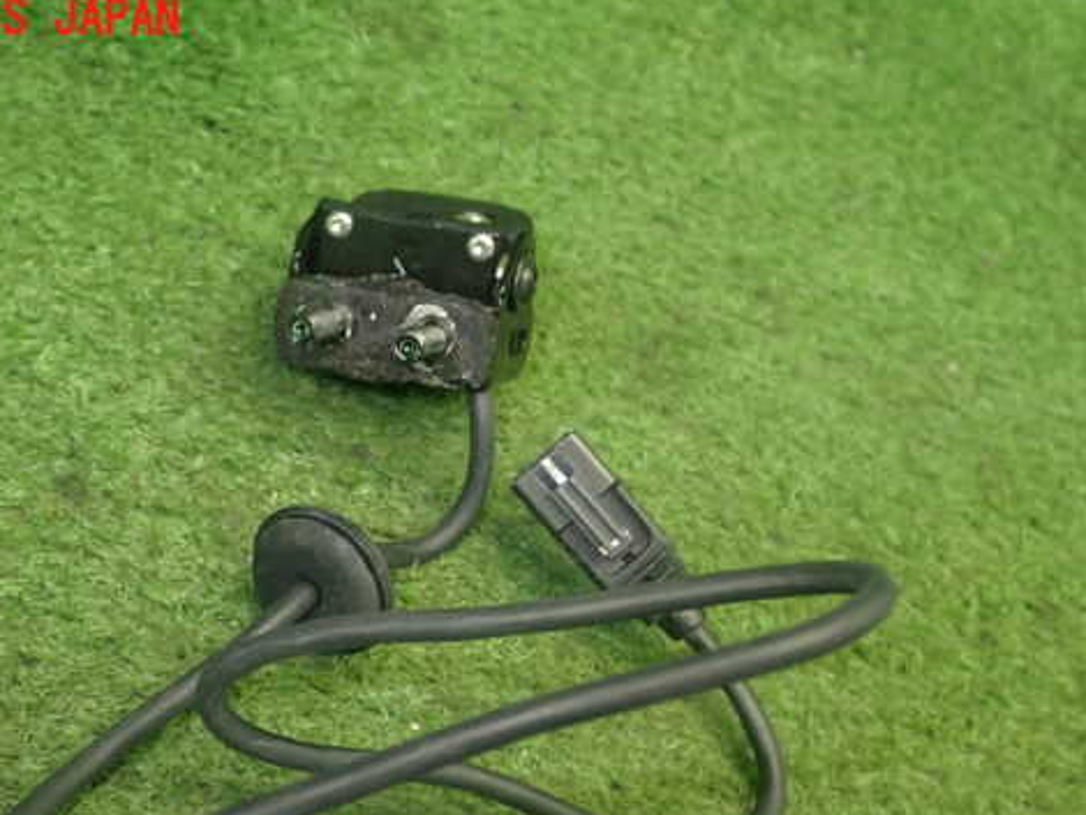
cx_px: 453
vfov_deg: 24.4
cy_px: 510
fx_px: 1883
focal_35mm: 60
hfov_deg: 32.1
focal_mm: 8.4
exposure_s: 1/50
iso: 400
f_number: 3.1
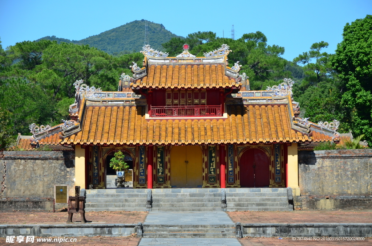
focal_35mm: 128
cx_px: 186
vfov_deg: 10.7
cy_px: 123
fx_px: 1315
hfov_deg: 16.1
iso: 640
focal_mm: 85
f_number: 8
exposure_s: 1/1000
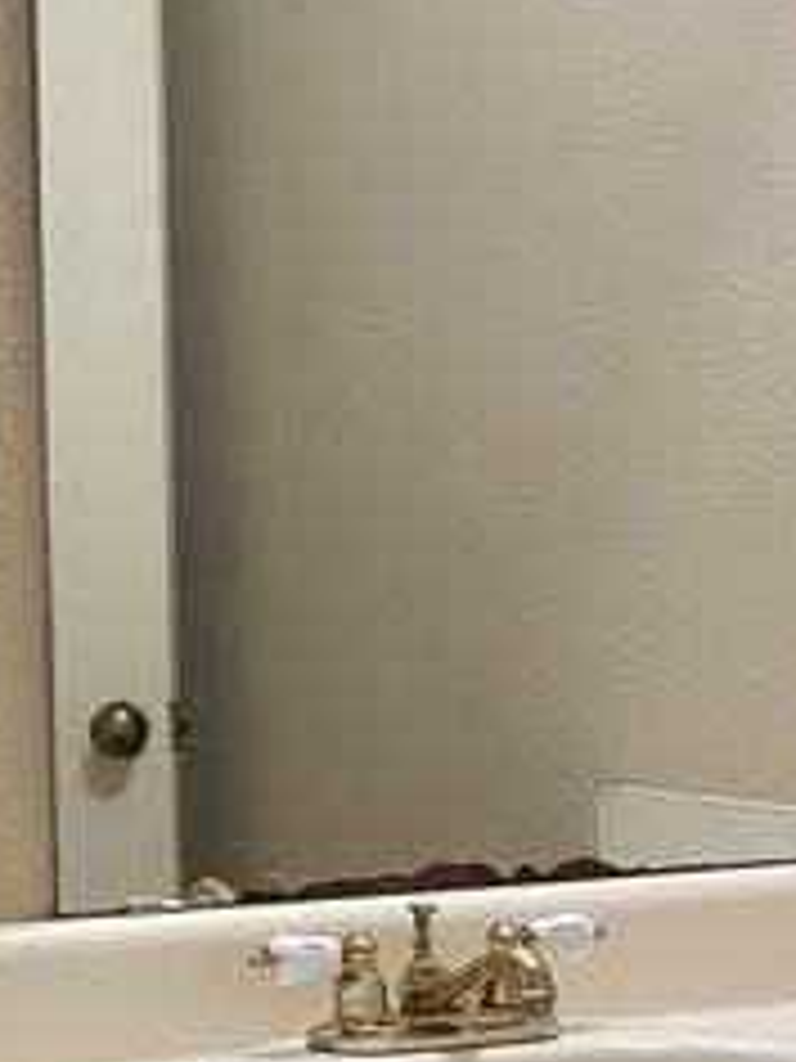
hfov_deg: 15.6
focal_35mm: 92
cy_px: 634
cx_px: -119
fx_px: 2821
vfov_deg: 21.3
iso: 100
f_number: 1.8
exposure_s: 1/60
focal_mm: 4.25
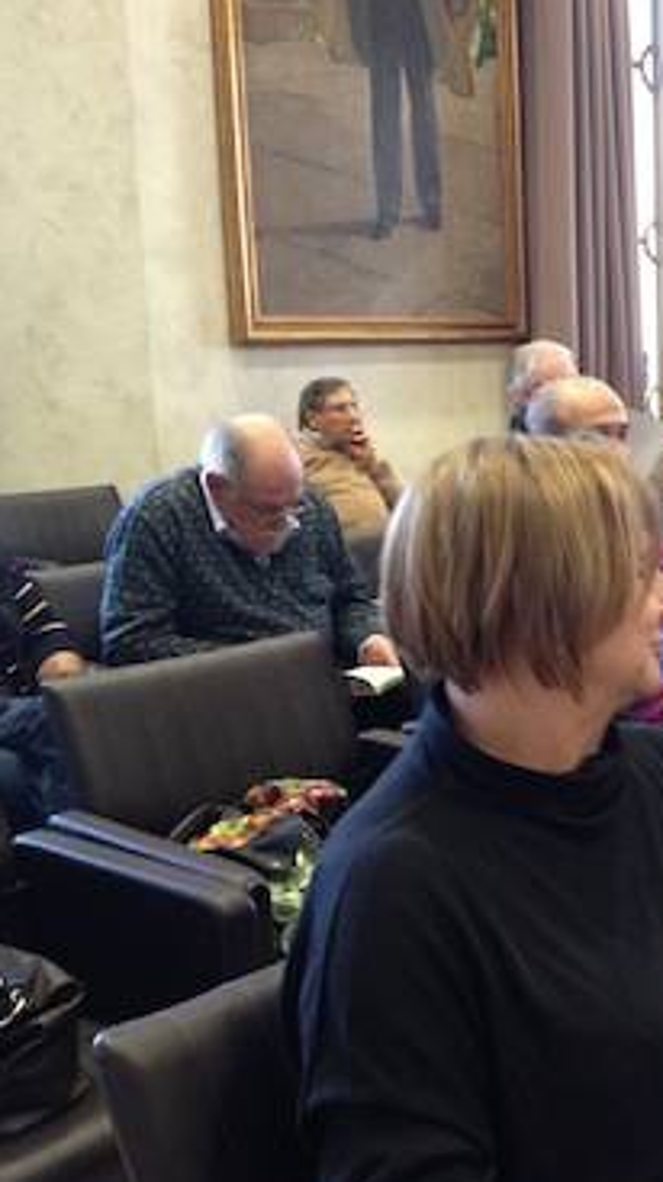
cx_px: 743
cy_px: 594
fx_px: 1628
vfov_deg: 39.9
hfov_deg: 21.7
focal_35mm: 52
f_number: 2.4
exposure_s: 1/20
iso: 200
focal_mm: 4.28
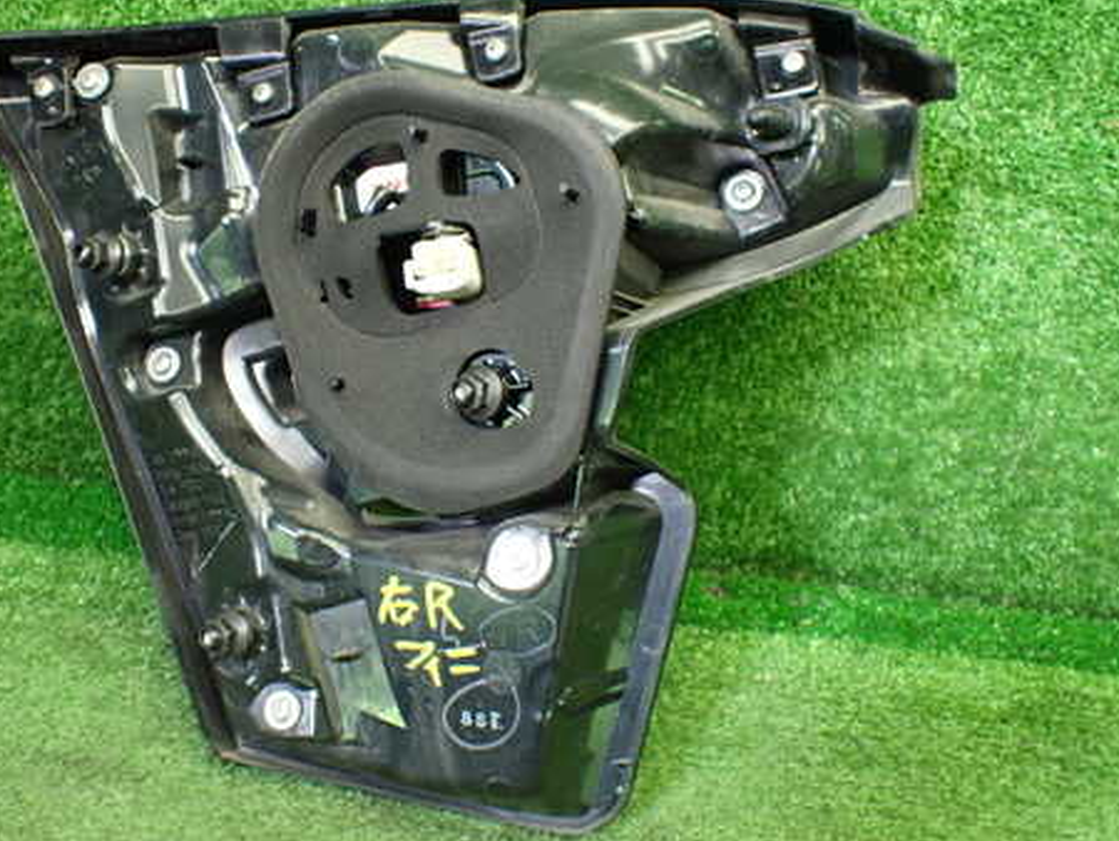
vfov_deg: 35.9
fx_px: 1294
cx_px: 450
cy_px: 371
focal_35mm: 40
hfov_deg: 46.5
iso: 800
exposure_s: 1/80
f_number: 2.3
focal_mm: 5.4
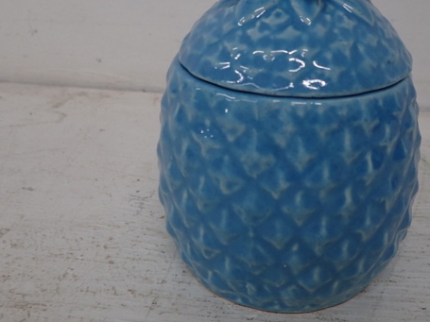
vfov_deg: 32.6
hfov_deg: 42.7
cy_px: 109
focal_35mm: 44
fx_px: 546
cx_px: 263
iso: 100
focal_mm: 4.5
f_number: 2
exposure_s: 1/100
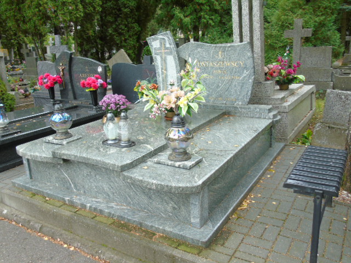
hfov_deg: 61.7
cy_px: 132
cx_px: 176
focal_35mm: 29
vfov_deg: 48.2
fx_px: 294
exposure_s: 1/80
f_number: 3.6
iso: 80
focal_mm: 5.2
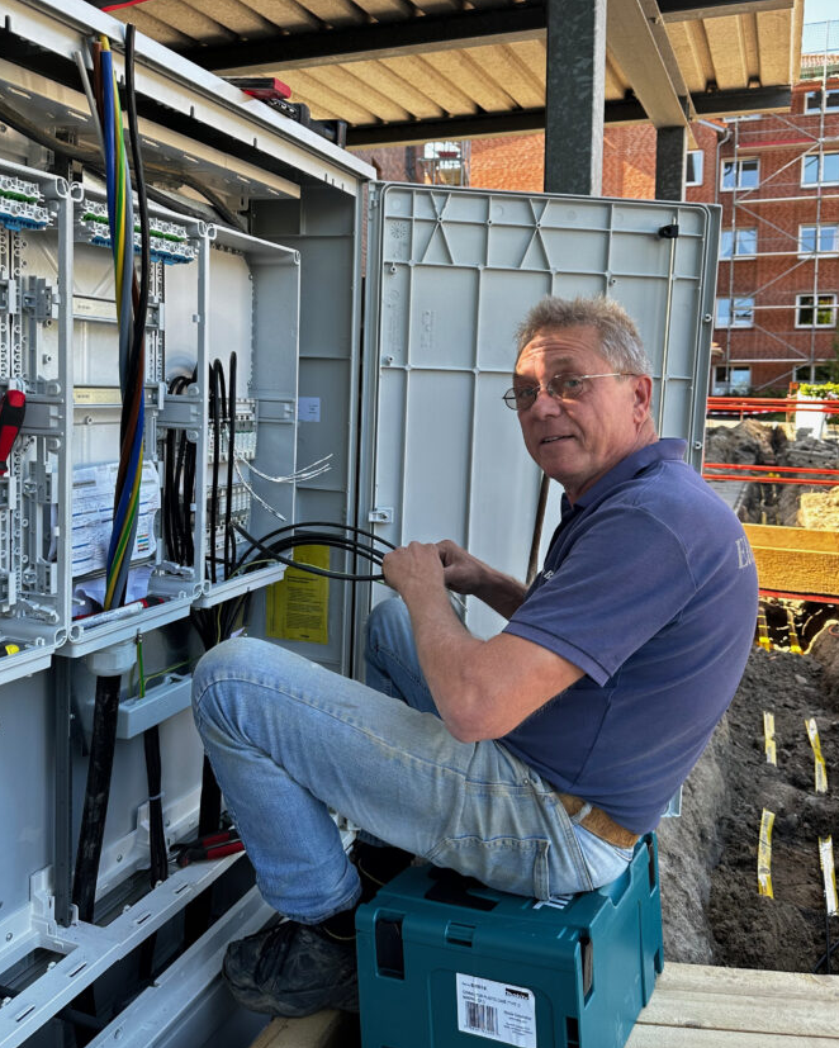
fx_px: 900
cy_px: 473
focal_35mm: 29
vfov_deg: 60.3
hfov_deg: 50.0
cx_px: 421
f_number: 1.78
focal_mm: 6.86
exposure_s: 1/293
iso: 80
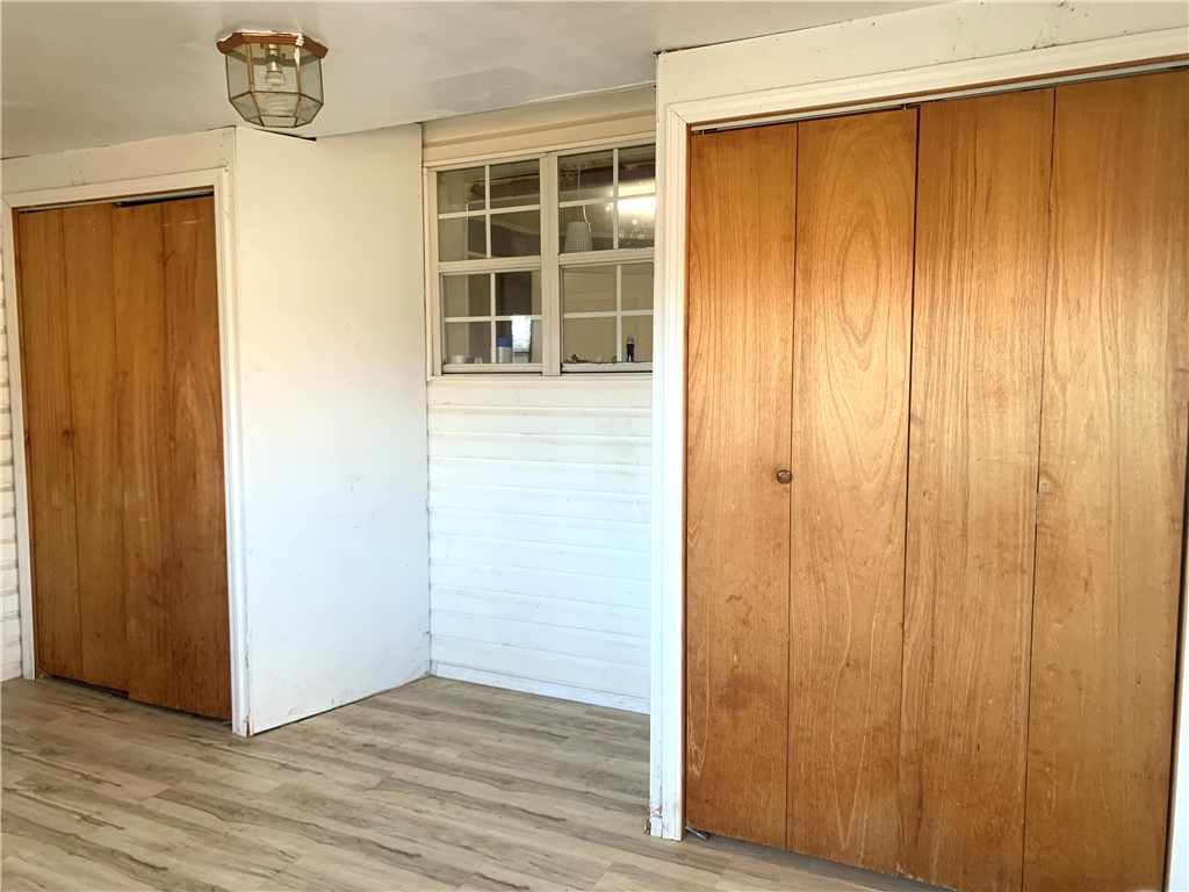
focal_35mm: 26
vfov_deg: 53.1
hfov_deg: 67.3
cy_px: 446
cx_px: 594
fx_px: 893
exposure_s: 1/93
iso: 100
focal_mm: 4.25
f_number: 1.8
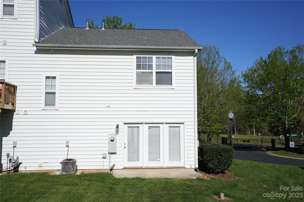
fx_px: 296
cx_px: 152
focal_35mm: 35
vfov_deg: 37.8
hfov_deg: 54.4
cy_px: 101
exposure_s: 1/1250
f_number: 5
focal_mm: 35
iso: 100
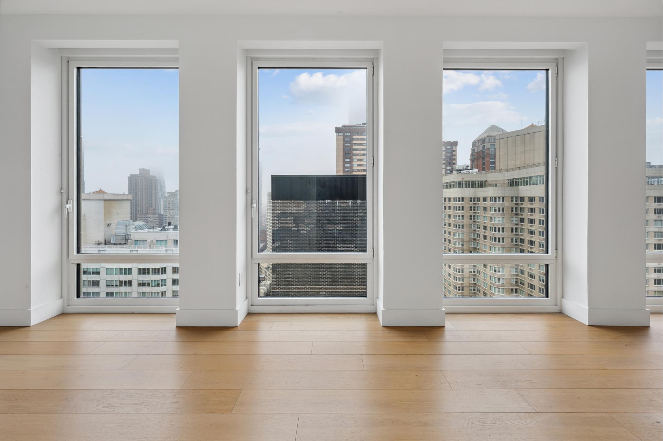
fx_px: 258
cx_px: 332
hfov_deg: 104.3
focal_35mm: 14
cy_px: 220
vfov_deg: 81.1
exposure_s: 1/20
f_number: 13
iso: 200
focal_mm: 14
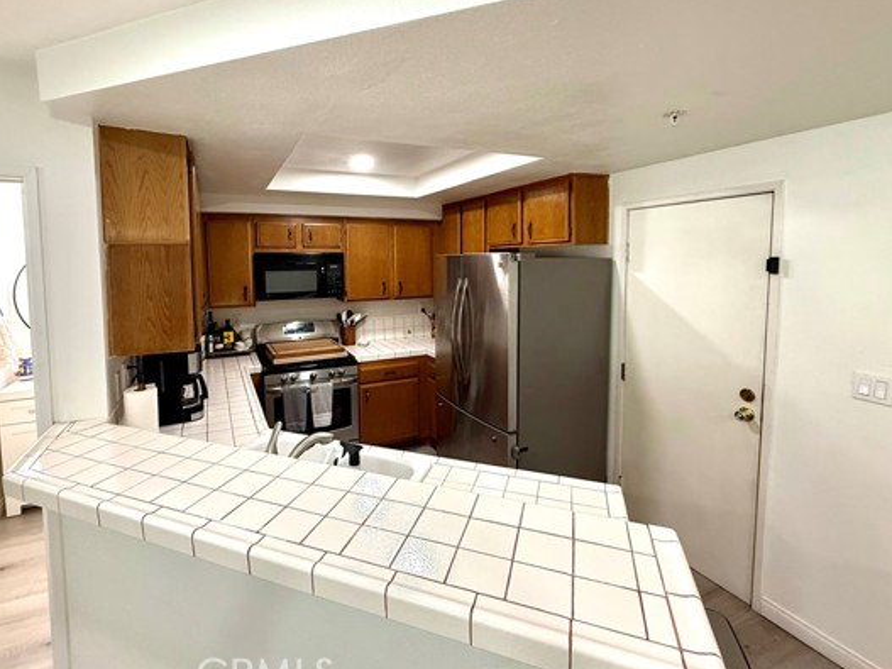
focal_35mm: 17
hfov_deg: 90.8
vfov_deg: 74.4
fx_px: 438
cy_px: 291
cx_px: 406
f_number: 2.2
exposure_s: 1/60
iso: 320
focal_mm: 2.22
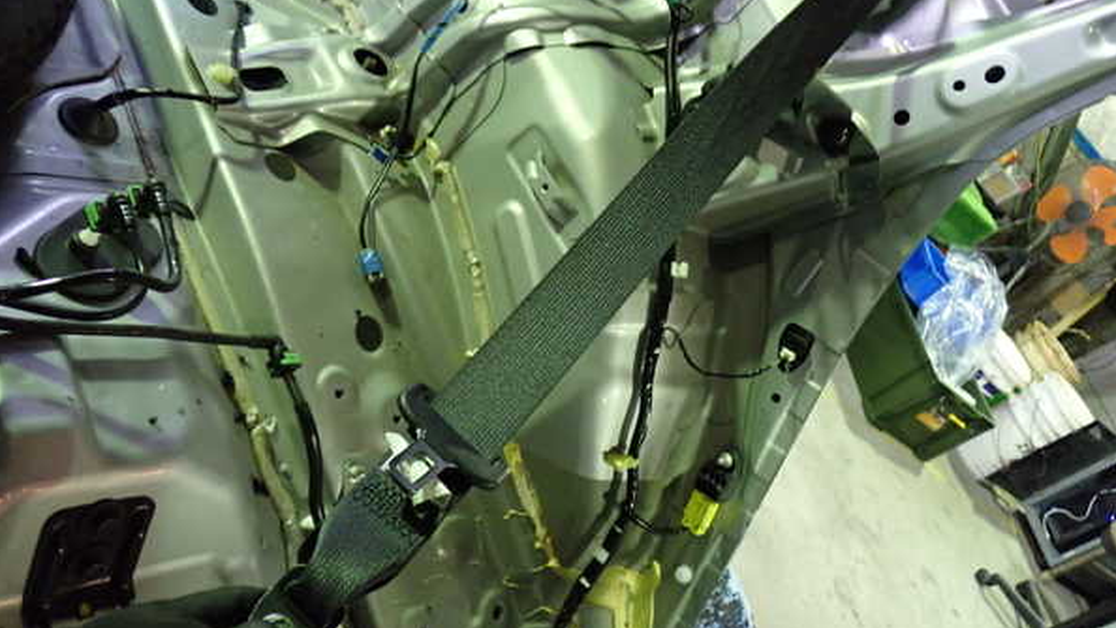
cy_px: 280
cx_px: 556
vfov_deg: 35.6
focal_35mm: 33
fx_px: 976
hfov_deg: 59.5
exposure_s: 1/30
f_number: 2.3
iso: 800
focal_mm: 5.4
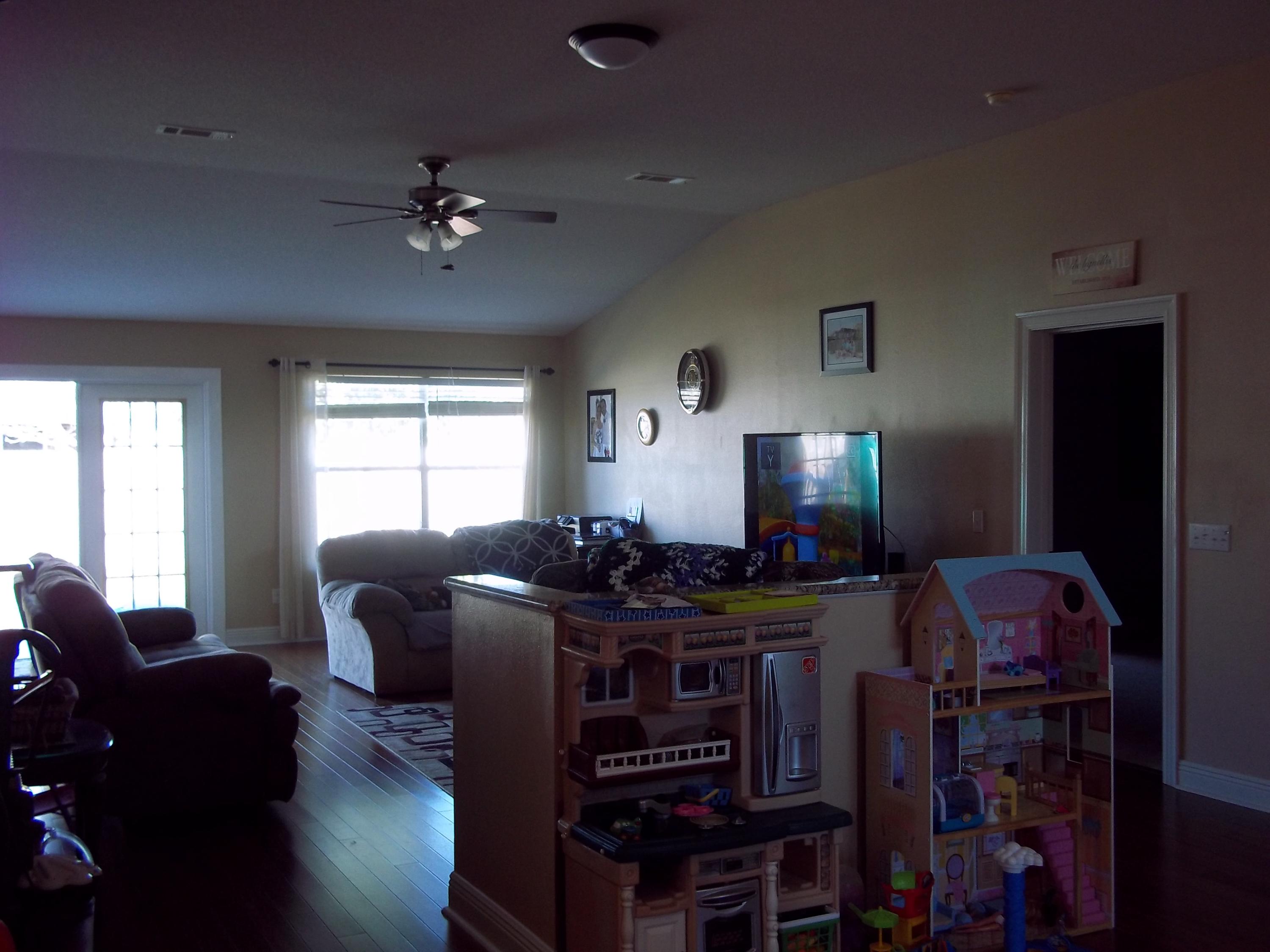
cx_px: 635
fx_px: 1321
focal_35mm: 36
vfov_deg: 39.7
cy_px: 476
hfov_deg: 51.4
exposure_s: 1/30
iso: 119
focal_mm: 6.5
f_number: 3.1
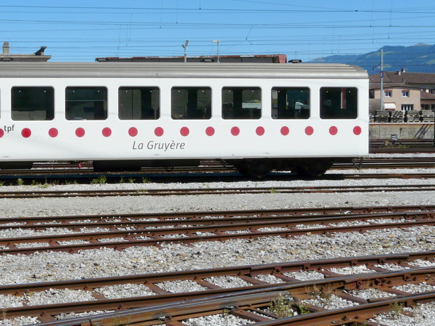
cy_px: 126
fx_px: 817
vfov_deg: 22.5
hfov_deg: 29.4
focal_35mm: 65
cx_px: 108
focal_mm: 7
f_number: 7.1
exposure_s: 1/500
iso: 100
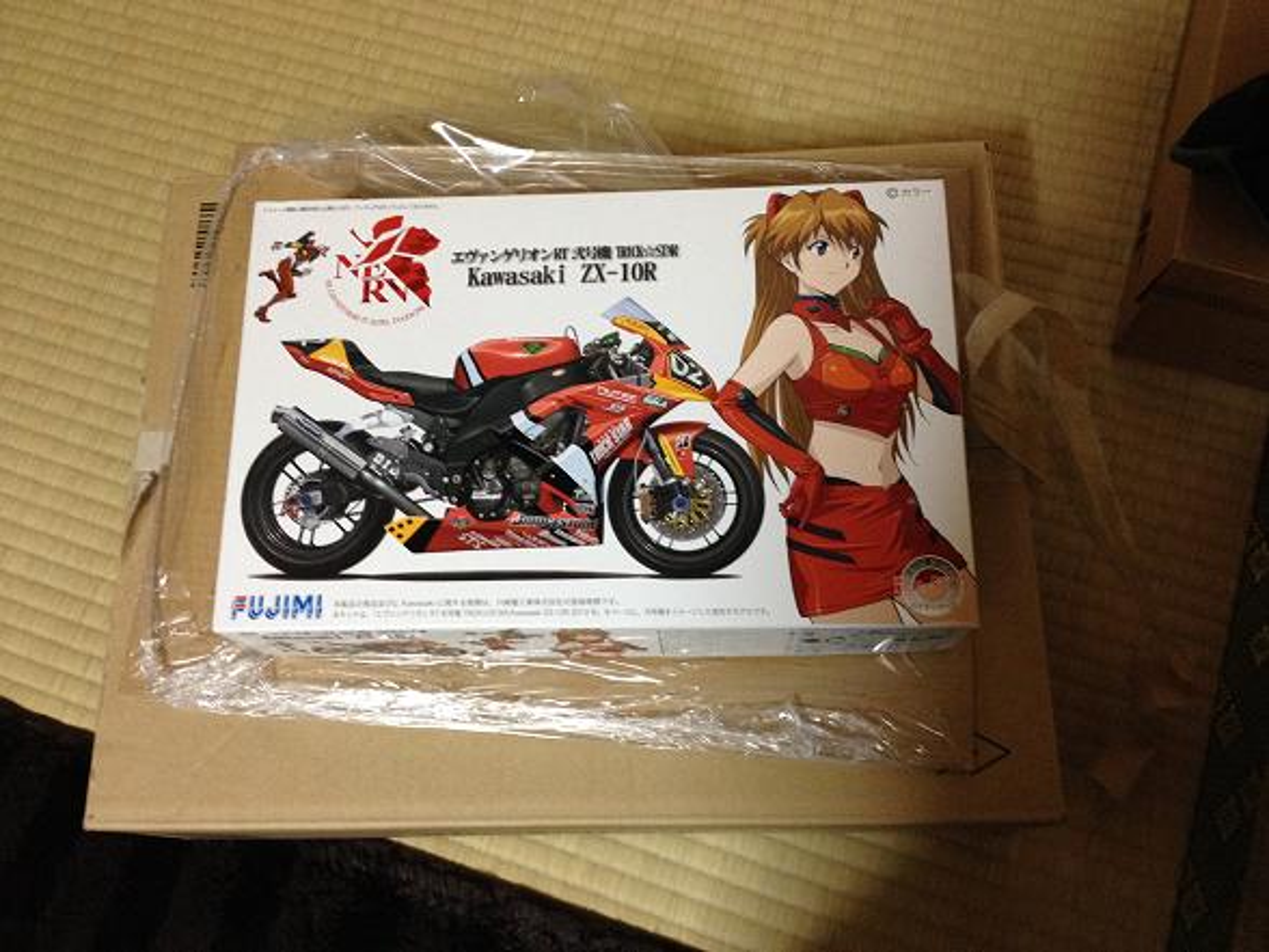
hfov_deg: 52.6
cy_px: 476
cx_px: 634
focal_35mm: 35
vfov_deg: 40.7
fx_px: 1283
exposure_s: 1/20
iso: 250
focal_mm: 4.28
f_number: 2.4
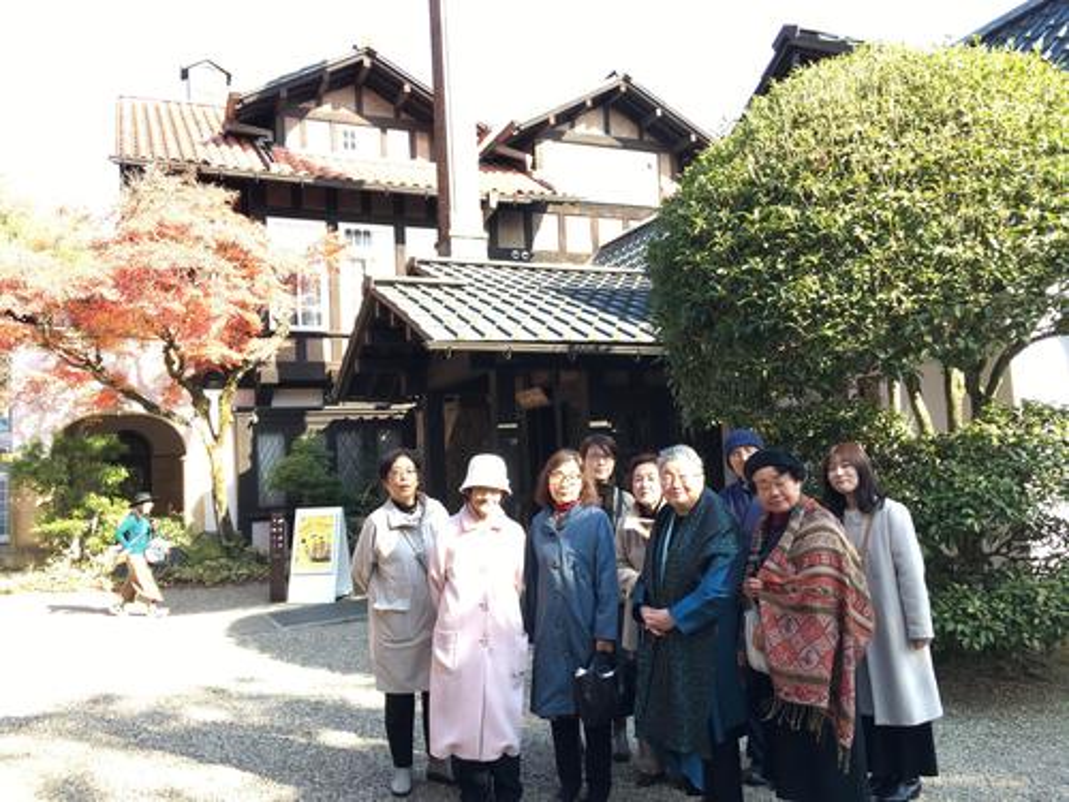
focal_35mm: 29
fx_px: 896
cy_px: 401
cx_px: 534
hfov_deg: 61.7
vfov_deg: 48.2
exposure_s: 1/120
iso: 25
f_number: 2.2
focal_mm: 4.2
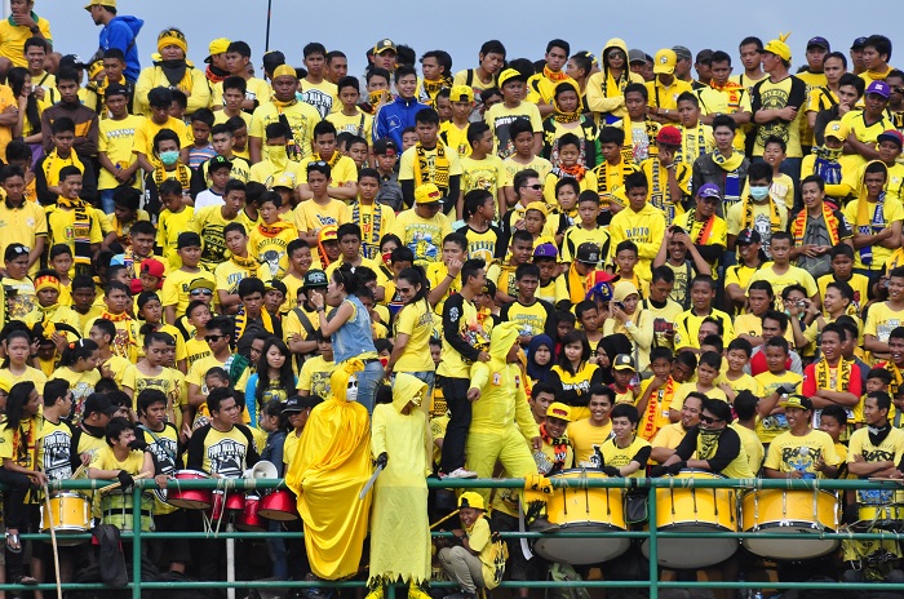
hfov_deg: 3.4
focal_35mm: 600
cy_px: 300
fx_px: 15039
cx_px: 452
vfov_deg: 2.3
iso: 1000
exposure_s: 1/3200
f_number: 7.1
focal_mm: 400
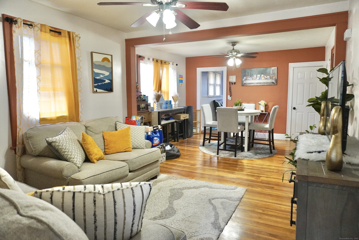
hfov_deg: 73.7
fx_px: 239
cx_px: 180
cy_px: 120
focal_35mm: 24
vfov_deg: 53.1
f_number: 4
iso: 1600
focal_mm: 16
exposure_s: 1/160
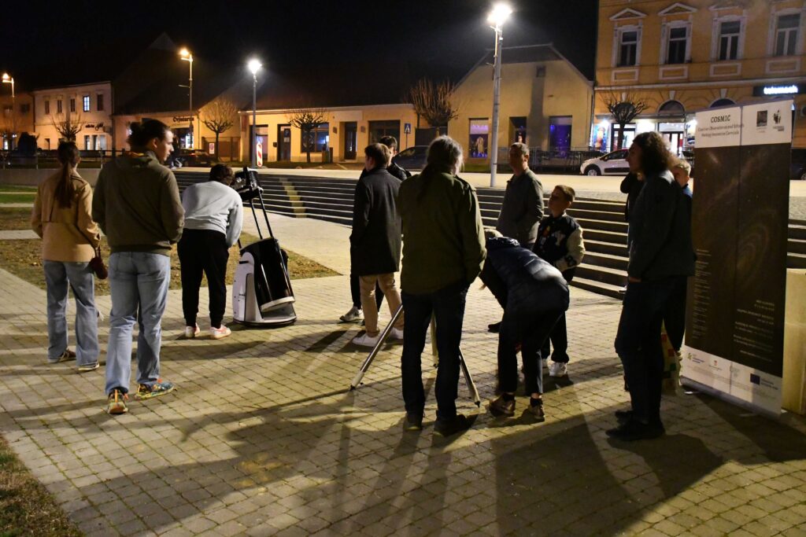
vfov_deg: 38.9
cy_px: 268
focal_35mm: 34
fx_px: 761
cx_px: 403
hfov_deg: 55.8
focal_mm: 23
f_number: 3.8
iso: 12800
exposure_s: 1/50
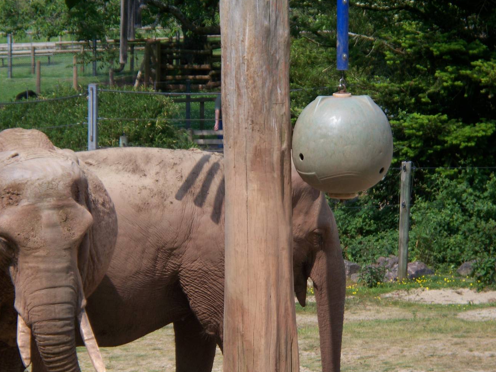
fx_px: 3166
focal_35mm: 221
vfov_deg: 6.7
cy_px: 224
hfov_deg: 9.0
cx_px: 198
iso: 64
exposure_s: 1/250
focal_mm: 37.7
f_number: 5.1
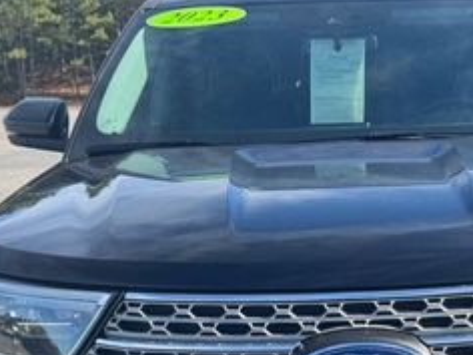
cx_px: 347
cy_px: 379
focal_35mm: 65
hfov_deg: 29.4
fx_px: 888
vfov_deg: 21.5
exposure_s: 1/1059
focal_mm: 6.76
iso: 80
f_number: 1.78
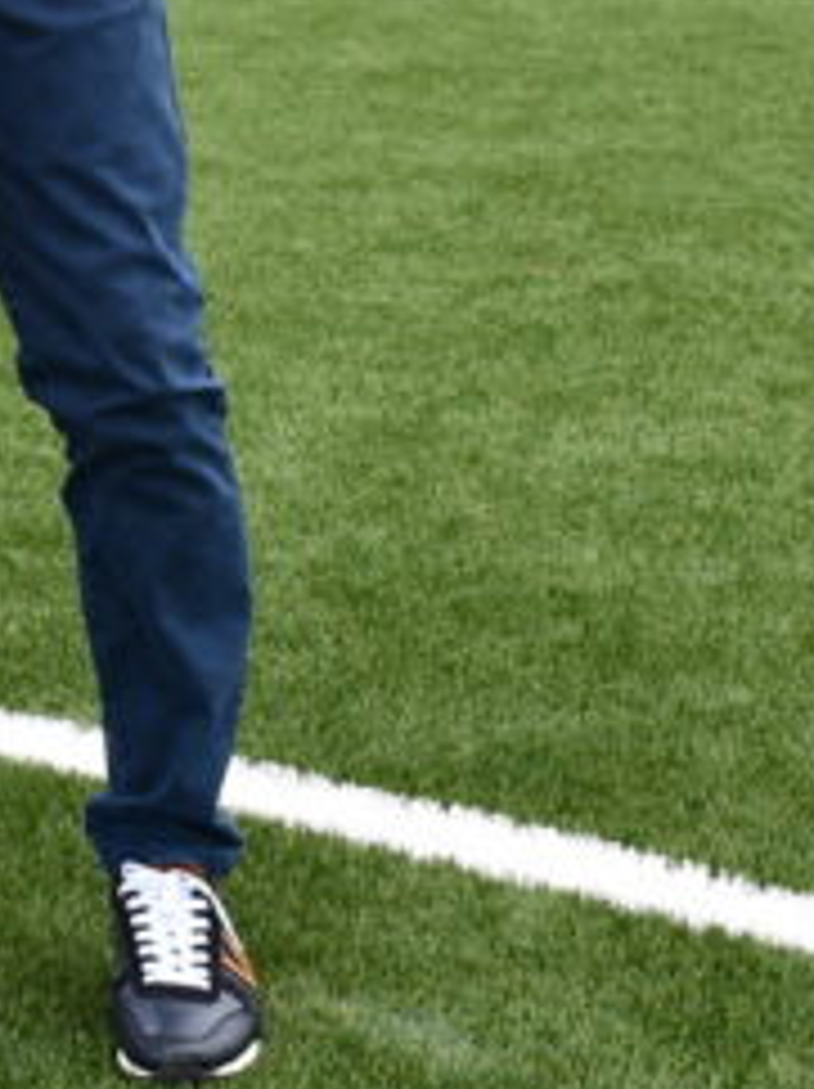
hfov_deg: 9.0
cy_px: -191
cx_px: -553
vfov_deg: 12.2
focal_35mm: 159
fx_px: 4994
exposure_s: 1/250
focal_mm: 26
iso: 200
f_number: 7.1
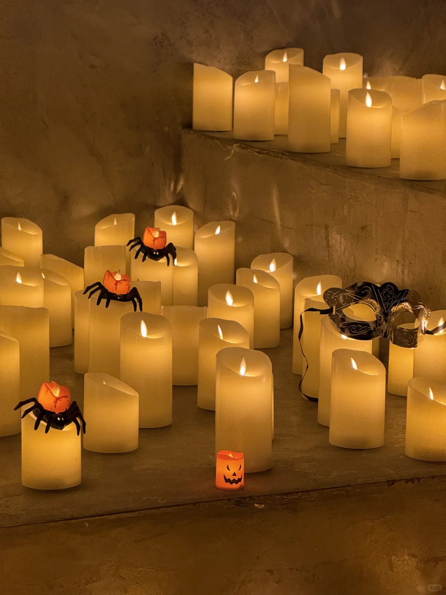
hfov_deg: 12.3
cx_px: 223
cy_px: 298
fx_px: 2061
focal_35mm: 120
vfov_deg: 16.4
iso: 800
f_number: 2.8
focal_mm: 15.66
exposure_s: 1/60
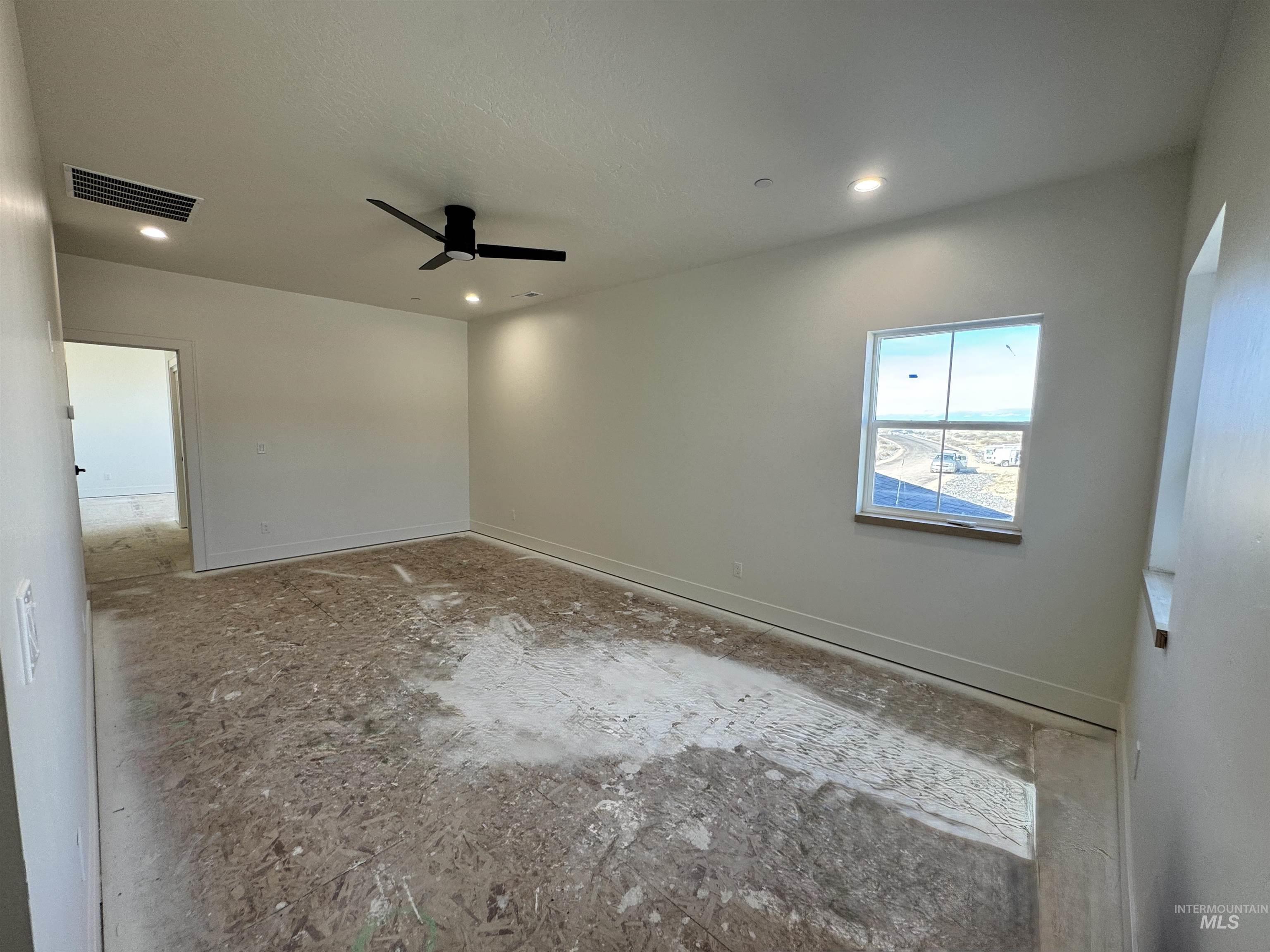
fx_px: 514
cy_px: 476
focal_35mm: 14
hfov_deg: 102.1
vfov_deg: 85.7
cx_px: 635
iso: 100
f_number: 2.2
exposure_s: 1/120
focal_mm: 2.22
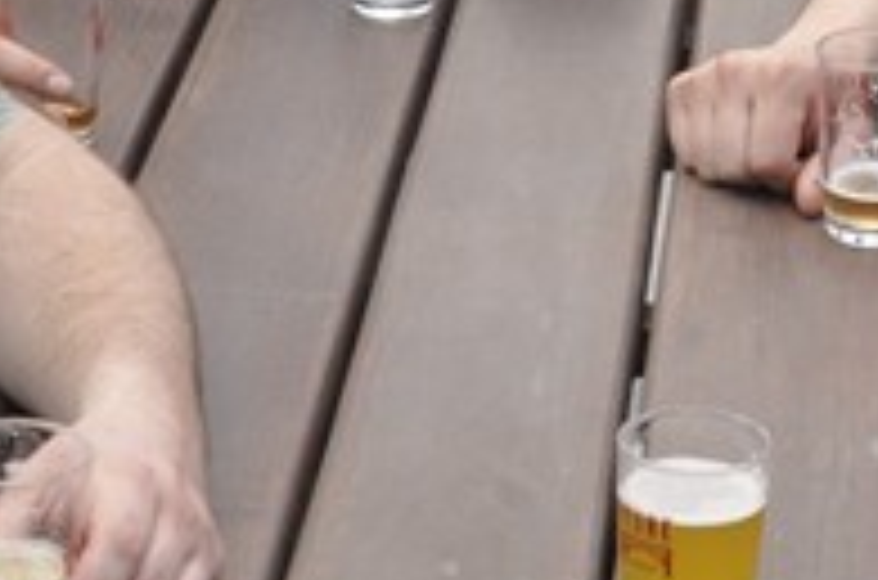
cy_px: -234
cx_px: 590
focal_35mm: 193
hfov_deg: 10.7
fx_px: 4685
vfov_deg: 7.0
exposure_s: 1/160
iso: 400
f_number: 13
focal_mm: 25
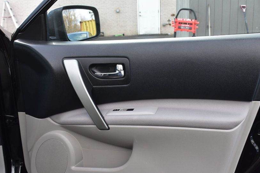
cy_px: 107
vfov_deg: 30.6
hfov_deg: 44.9
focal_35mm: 44
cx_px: 128
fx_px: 315
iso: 400
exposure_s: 1/80
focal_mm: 23
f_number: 9
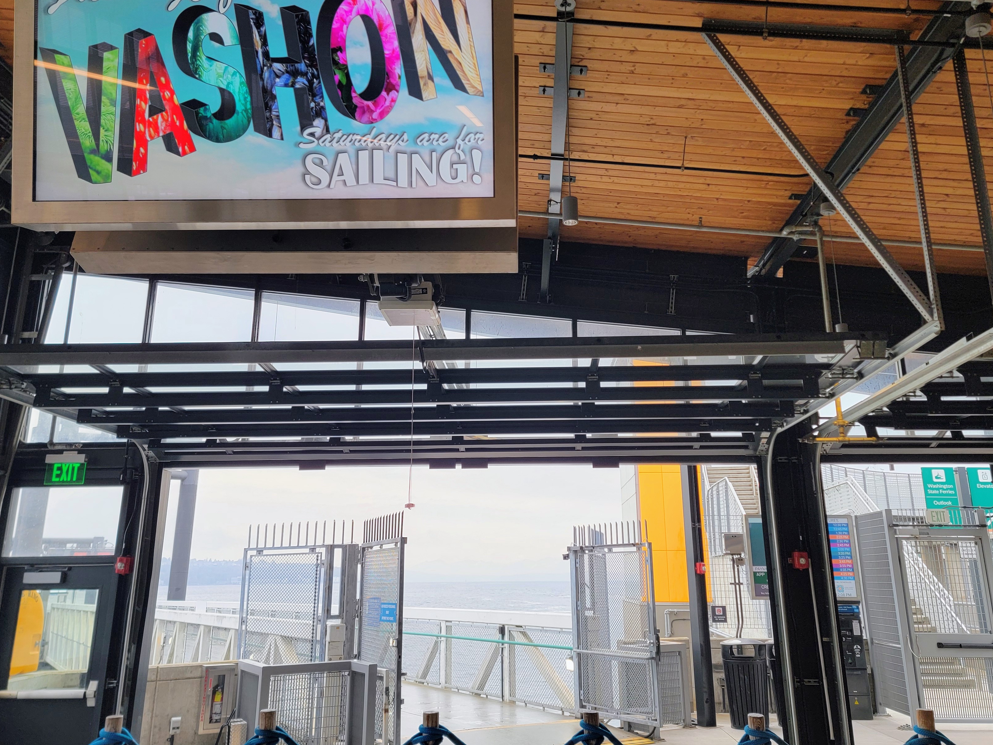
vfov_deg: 46.7
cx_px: 495
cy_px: 323
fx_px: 861
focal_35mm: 30
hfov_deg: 60.0
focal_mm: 6.7
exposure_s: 1/120
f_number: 1.8
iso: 32
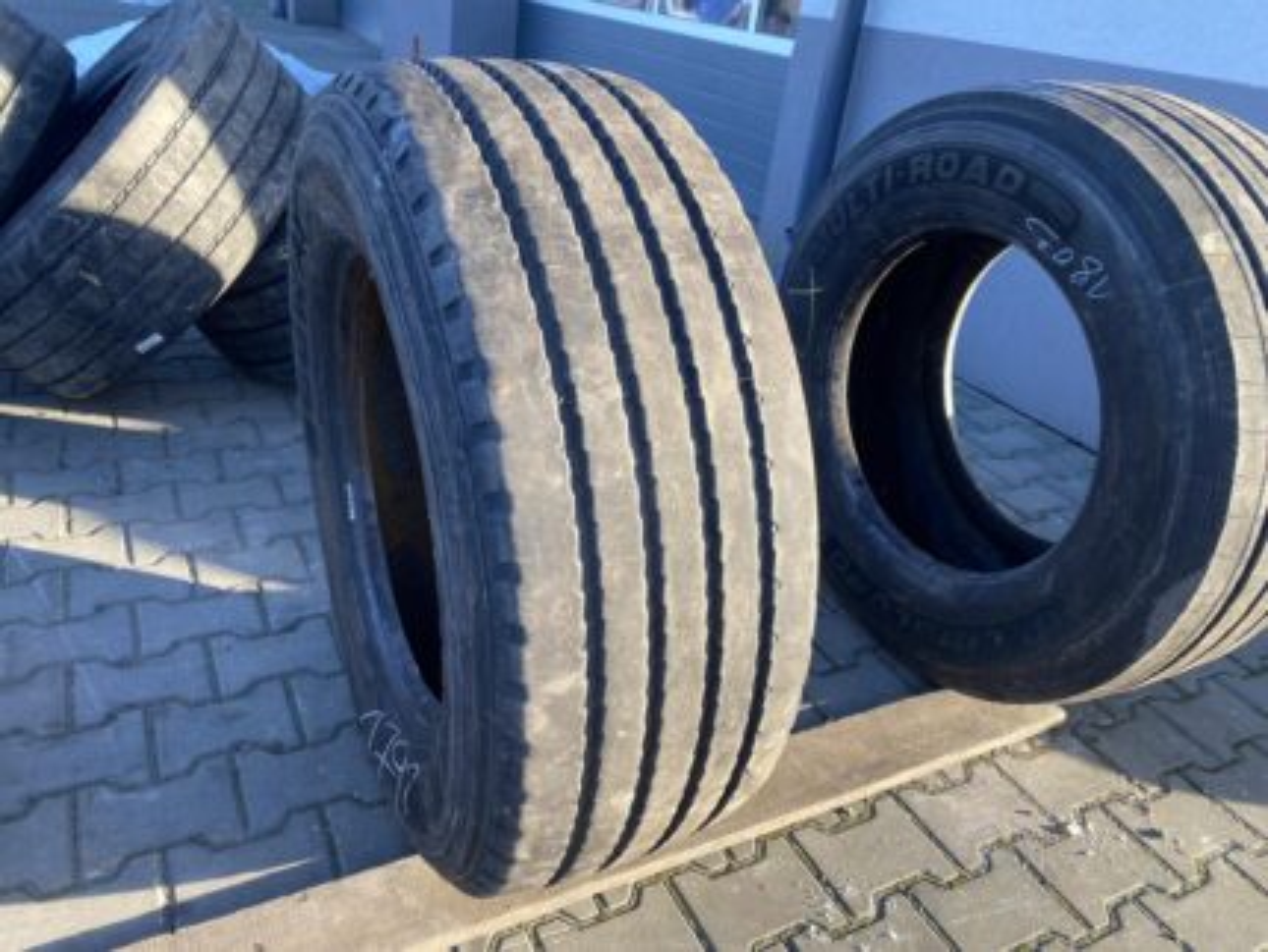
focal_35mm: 26
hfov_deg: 67.3
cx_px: 634
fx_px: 953
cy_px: 476
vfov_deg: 53.1
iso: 32
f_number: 1.8
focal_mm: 4.25
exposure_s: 1/190
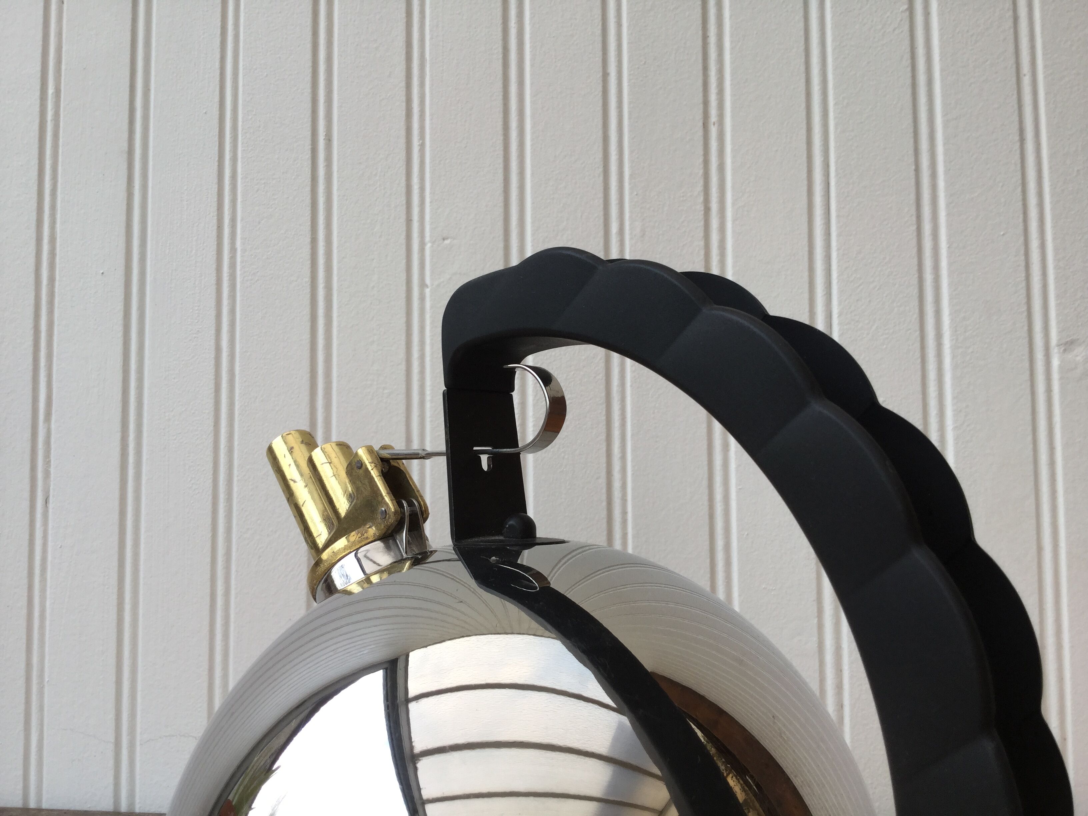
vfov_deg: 45.4
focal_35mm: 31
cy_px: 408
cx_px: 544
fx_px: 974
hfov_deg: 58.4
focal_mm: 3.3
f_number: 2.4
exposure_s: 1/50
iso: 25
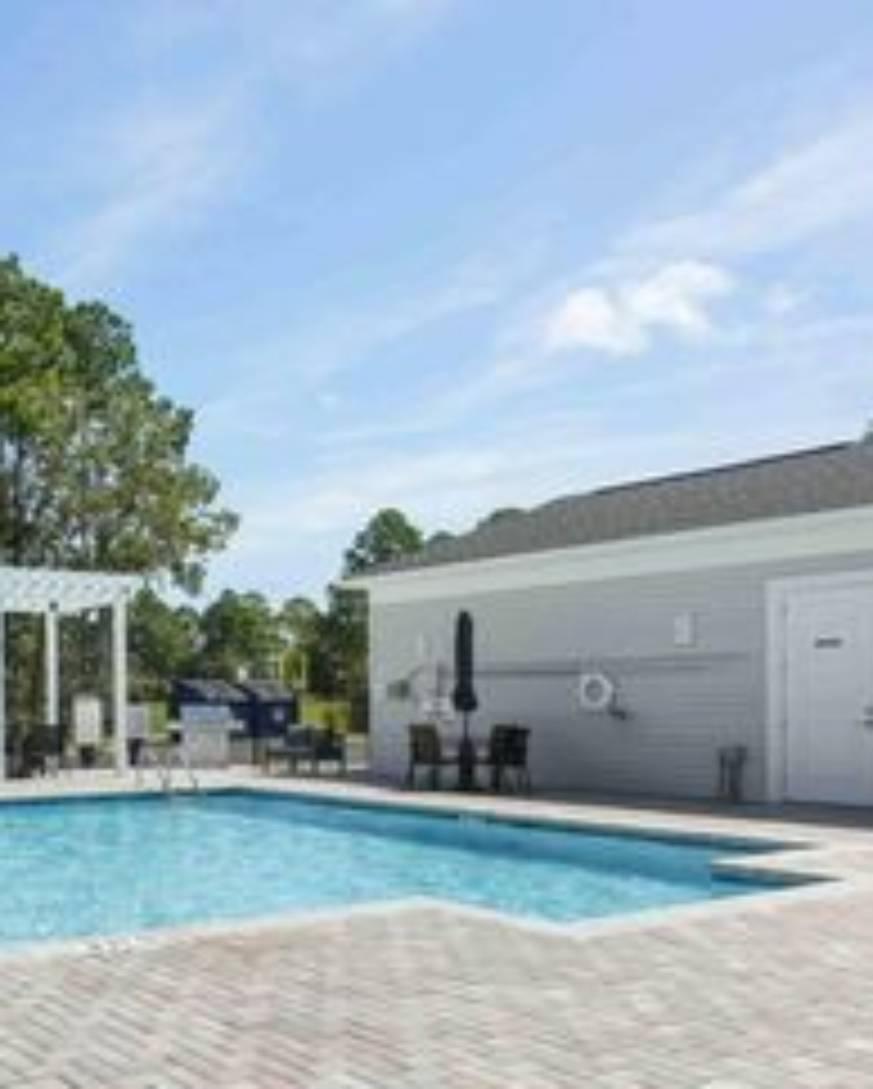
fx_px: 1000
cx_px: 36
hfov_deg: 42.0
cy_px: 677
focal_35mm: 31
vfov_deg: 56.5
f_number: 11
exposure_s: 1/500
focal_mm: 16
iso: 400
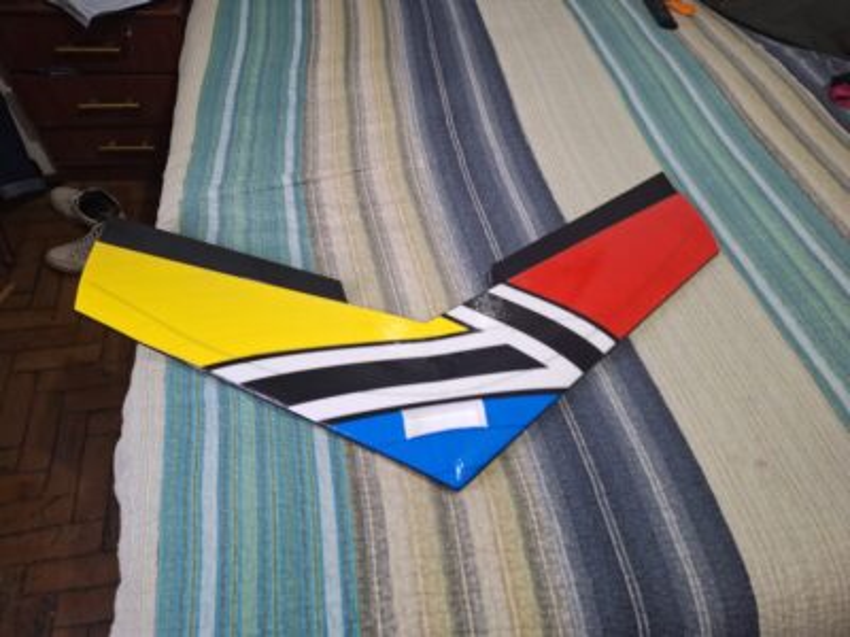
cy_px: 318
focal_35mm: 23
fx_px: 565
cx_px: 425
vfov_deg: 58.9
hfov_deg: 73.9
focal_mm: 5.54
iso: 250
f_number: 1.8
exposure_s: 1/24
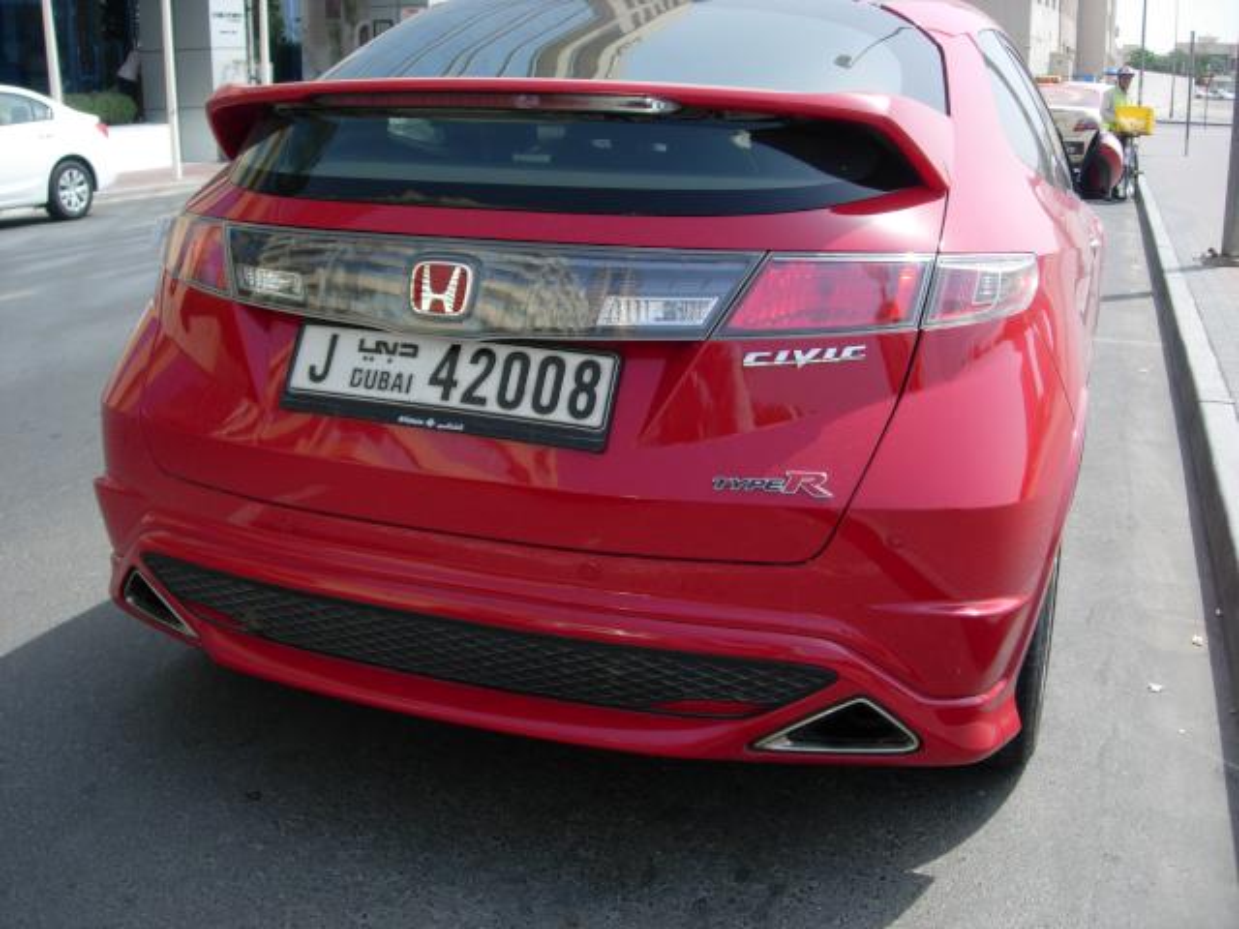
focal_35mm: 38
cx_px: 620
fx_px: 1360
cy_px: 464
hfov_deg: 49.0
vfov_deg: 37.7
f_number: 2.8
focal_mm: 7.8
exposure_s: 1/966
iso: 64
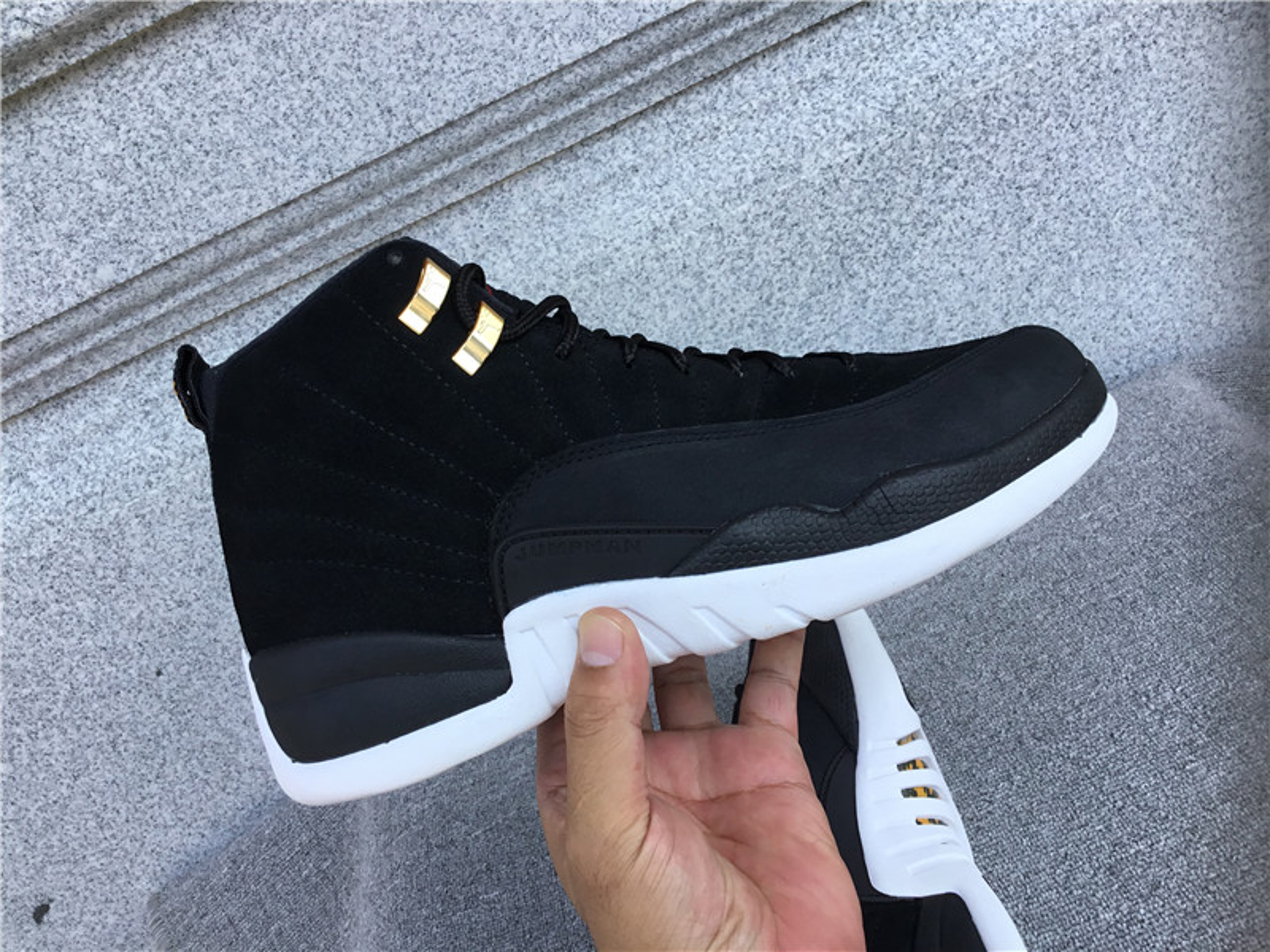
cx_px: 635
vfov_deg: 45.4
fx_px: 1137
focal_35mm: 31
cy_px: 476
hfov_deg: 58.4
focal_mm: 3.3
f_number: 2.4
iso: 25
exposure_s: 1/403
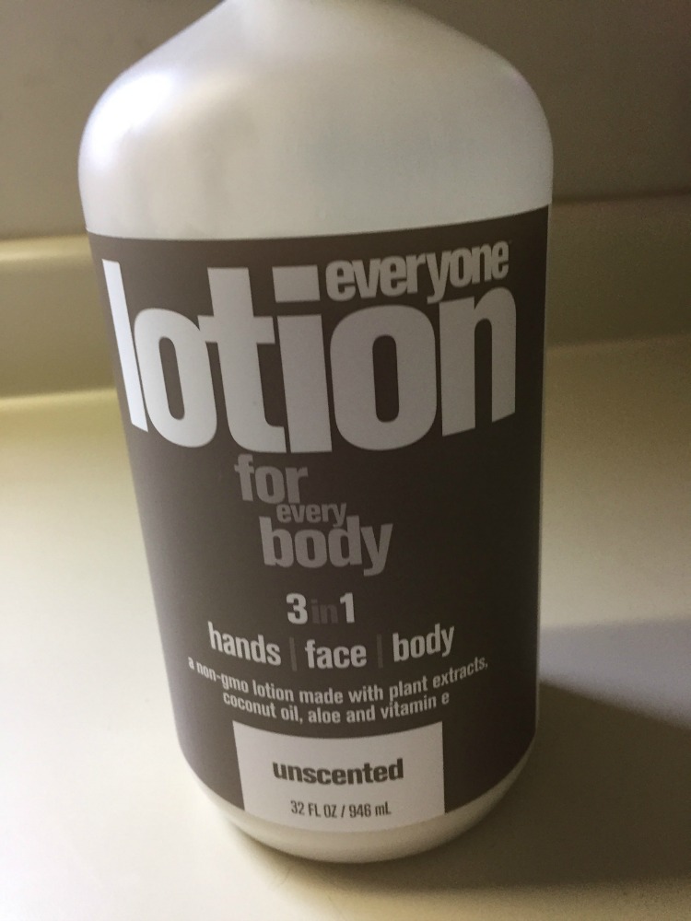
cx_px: 346
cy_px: 460
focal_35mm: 29
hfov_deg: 48.2
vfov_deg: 61.7
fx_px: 772
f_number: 2.2
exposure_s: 1/30
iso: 125
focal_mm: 4.15
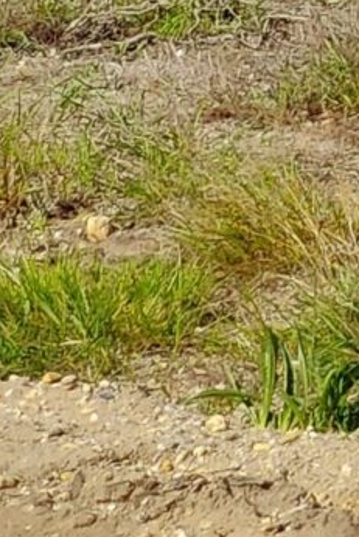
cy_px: -897
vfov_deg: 4.0
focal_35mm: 508
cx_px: 1254
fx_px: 7591
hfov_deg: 2.7
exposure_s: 1/1179
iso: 100
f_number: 2.2
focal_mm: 6.26
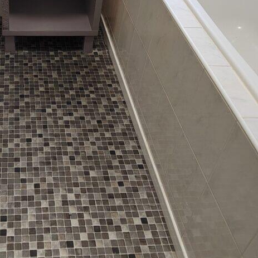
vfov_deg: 36.2
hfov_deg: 36.0
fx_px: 379
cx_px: 44
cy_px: 50
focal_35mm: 45
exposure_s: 1/60
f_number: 1.9
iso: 1806
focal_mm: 5.52
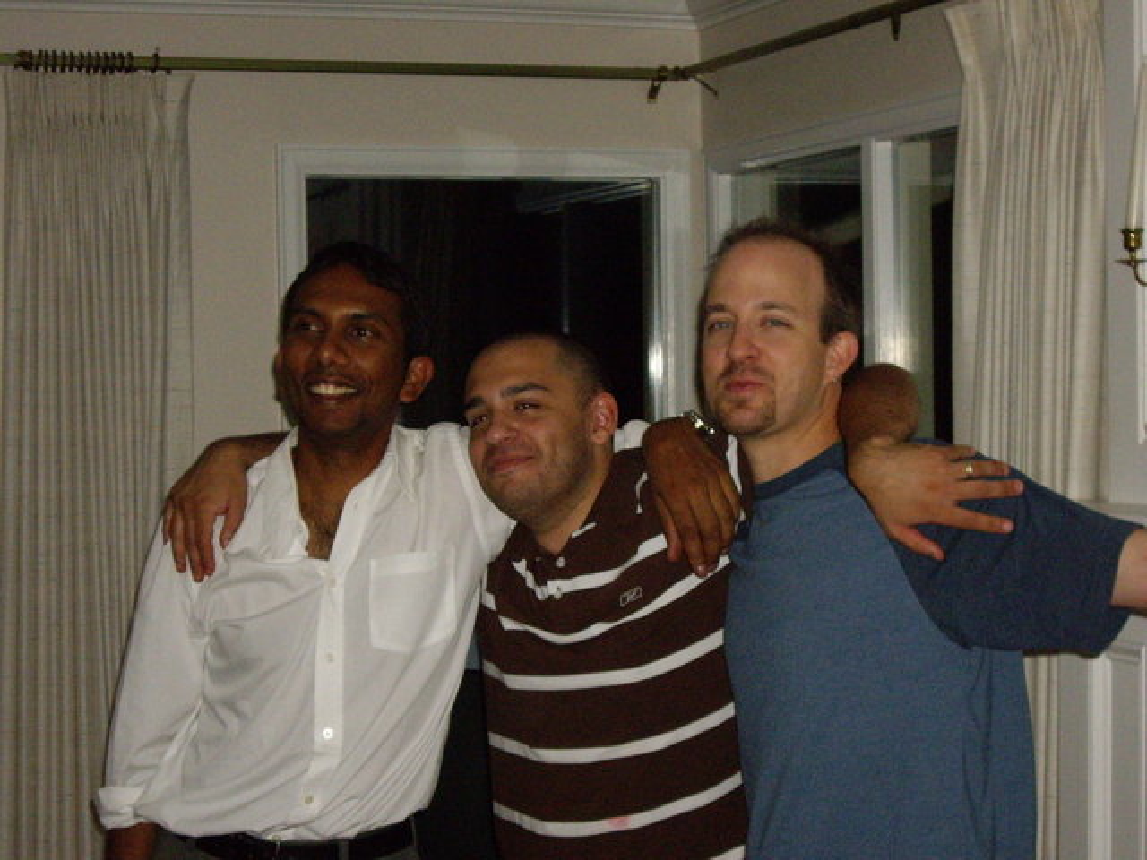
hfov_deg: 24.7
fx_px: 2618
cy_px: 430
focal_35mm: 79
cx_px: 574
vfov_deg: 18.7
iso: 400
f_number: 4.1
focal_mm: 12.8
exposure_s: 1/80
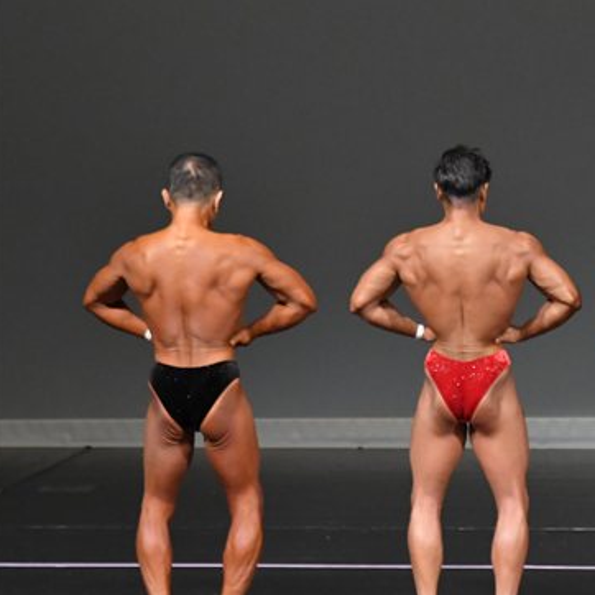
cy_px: 316
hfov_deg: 4.0
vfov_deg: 4.0
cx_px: 627
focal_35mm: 437
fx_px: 8498
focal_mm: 160
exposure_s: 1/400
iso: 4000
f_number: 5.6
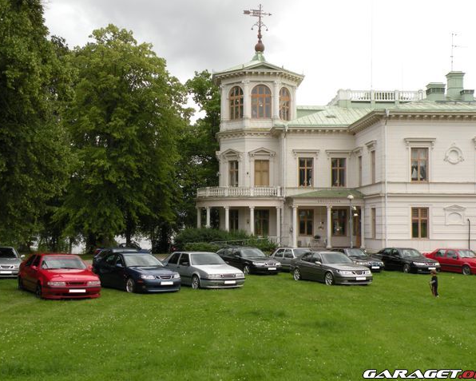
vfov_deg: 34.2
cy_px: 190
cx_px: 244
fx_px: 620
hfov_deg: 42.0
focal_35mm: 44
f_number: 5.6
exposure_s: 1/200
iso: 94
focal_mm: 7.4
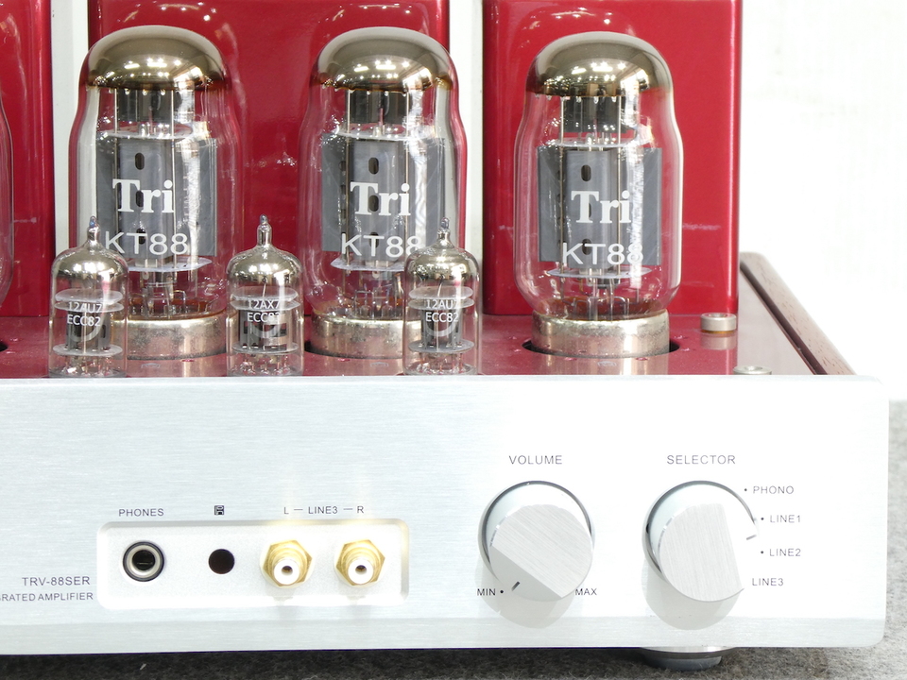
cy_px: 340
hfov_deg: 14.6
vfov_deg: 11.0
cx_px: 454
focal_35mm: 135
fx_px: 3537
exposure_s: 1/5
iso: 200
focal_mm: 24.2
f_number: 5.3
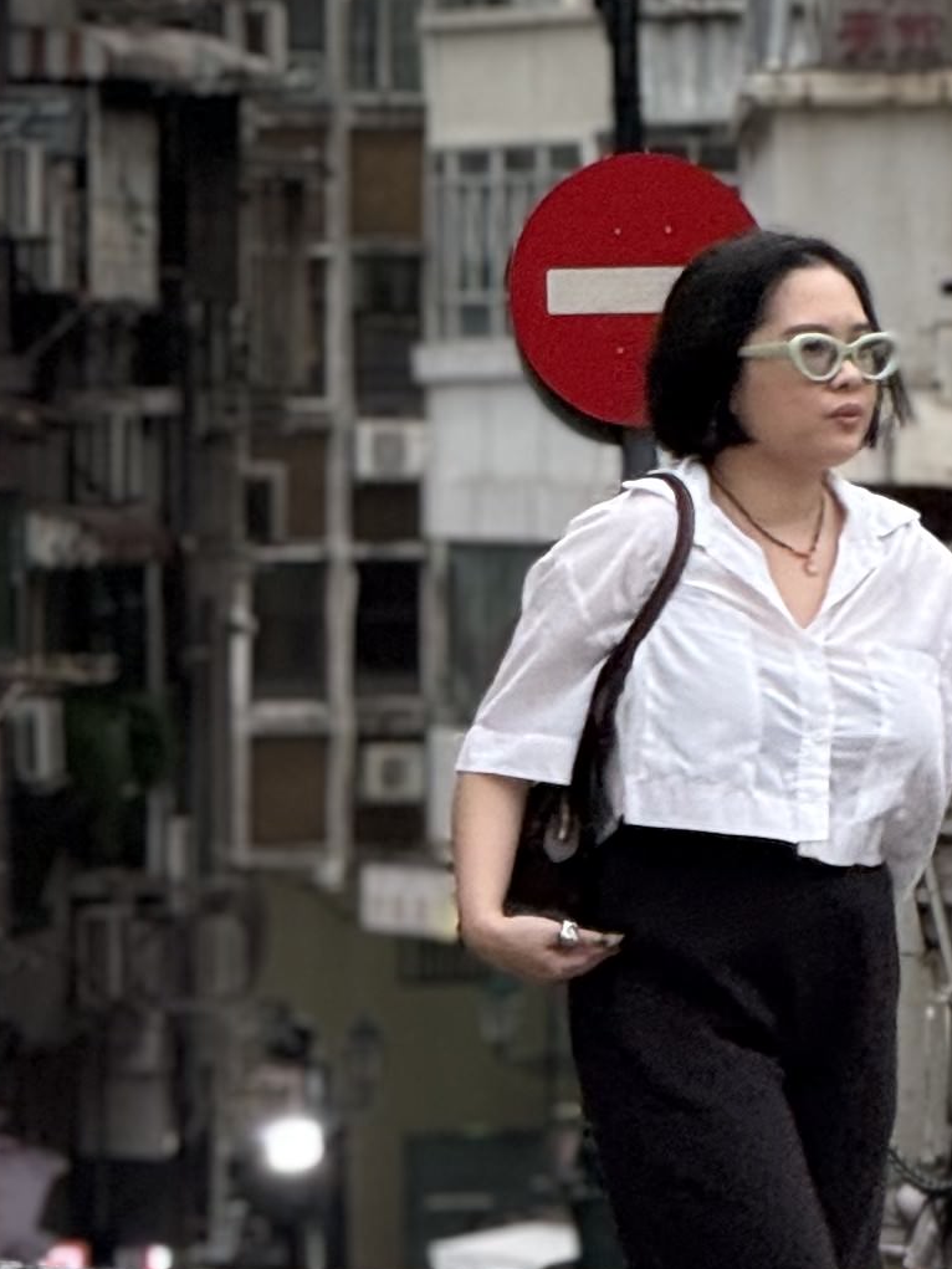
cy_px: 331
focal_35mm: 474
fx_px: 17377
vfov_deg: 4.2
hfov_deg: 3.1
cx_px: 155
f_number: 2.8
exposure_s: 1/99
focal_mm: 15.66
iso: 100
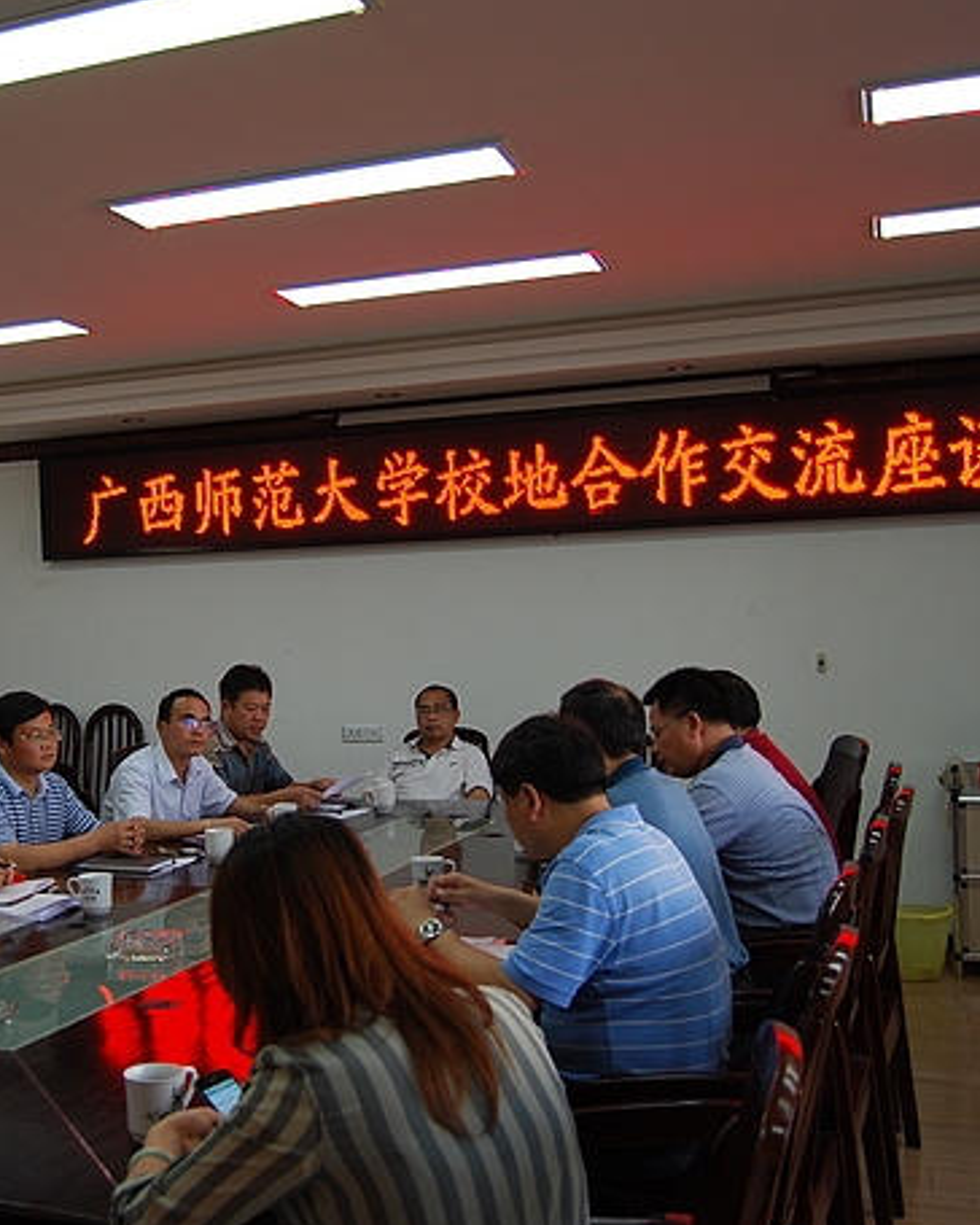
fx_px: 1414
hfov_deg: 37.2
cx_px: 229
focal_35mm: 39
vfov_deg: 46.8
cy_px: 622
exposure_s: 1/40
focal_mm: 18
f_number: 3.5
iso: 200
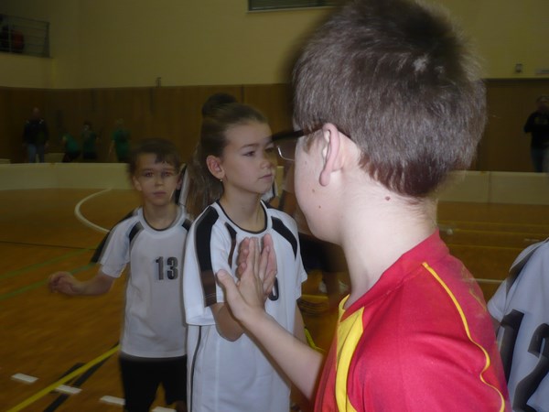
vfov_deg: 36.8
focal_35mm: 39
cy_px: 206
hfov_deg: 47.9
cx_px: 274
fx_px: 619
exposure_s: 1/30
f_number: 2.8
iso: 100
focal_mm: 5.8
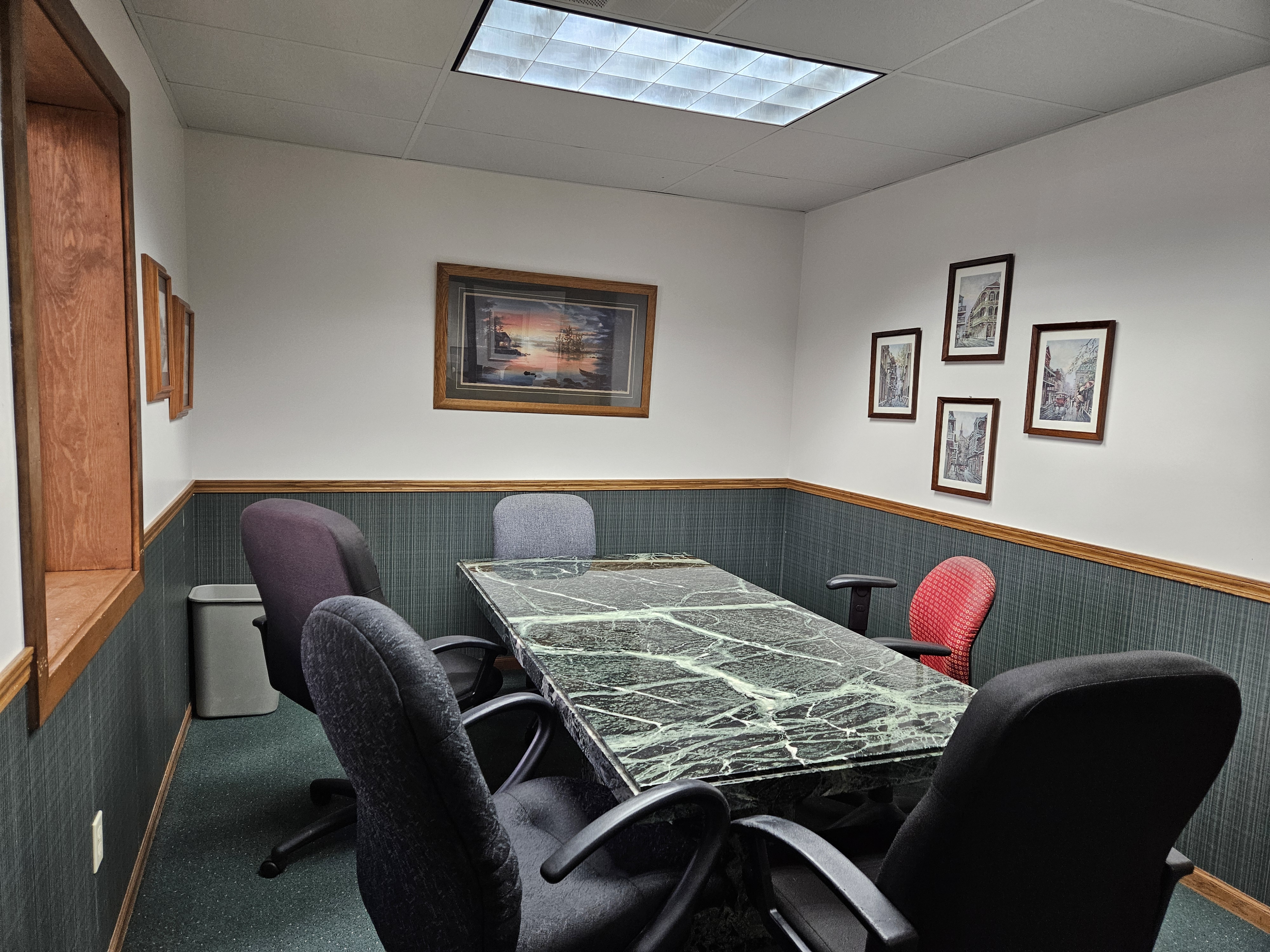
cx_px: 635
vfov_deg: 58.9
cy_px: 476
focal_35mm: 23
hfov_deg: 73.9
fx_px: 844
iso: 250
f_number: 1.8
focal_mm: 5.4
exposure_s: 1/120
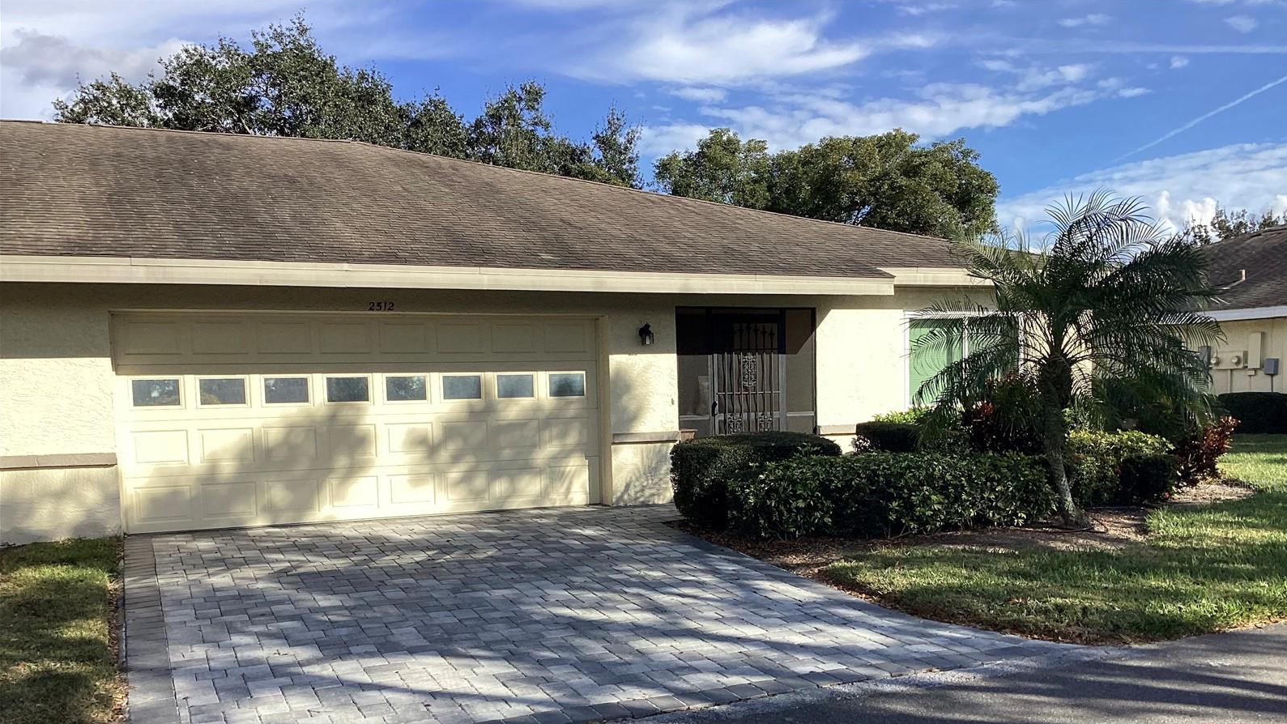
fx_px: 1160
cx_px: 647
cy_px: 484
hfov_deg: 58.0
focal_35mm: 34
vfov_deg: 34.3
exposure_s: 1/1116
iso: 25
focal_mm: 3.3
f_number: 2.4
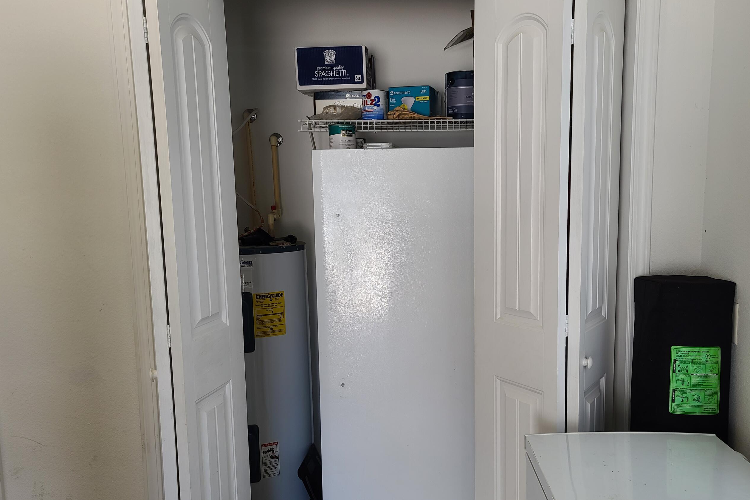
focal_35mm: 31
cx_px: 398
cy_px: 277
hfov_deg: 60.2
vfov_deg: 42.3
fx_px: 646
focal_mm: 7
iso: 32
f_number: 1.8
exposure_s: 1/120
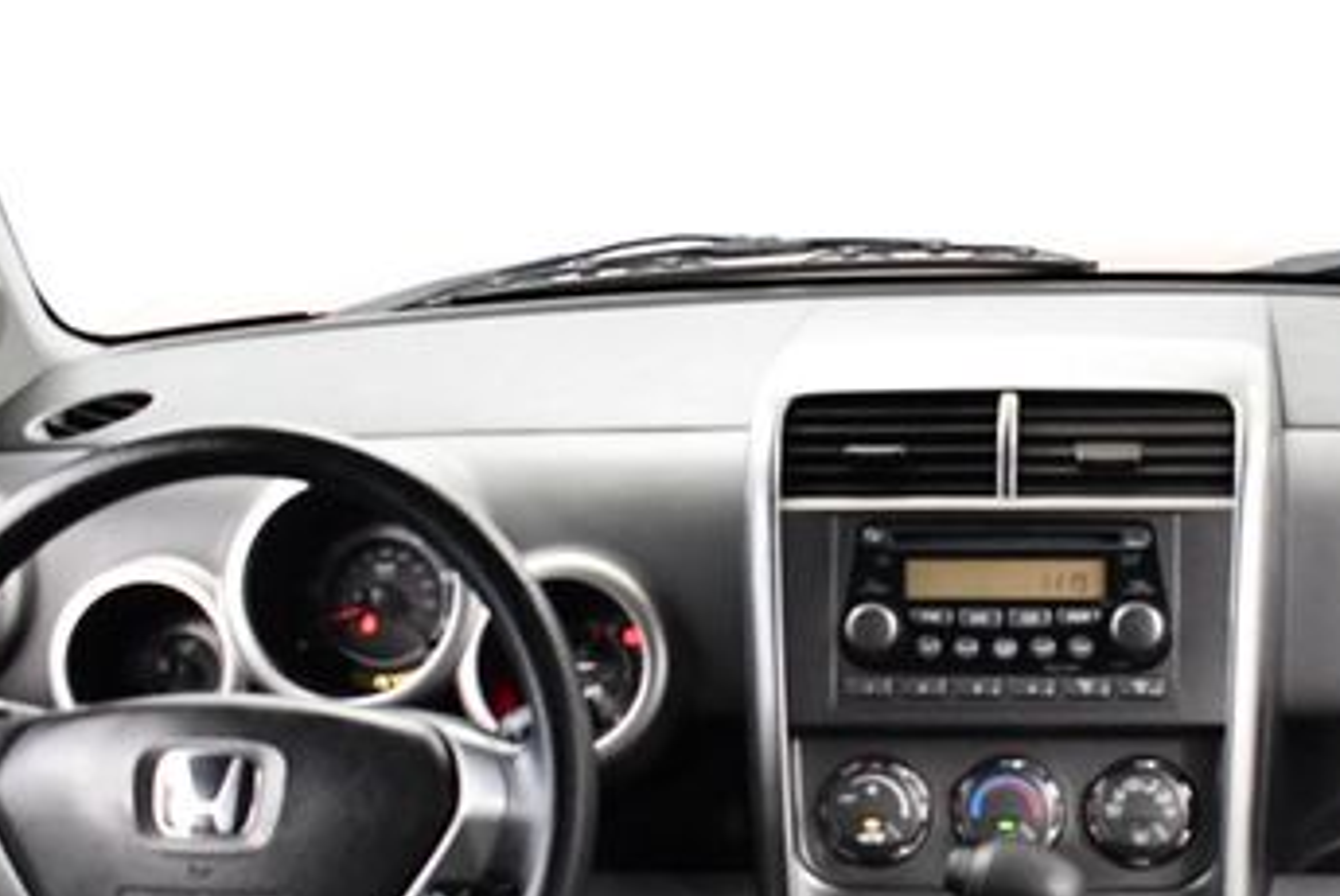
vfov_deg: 19.9
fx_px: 2496
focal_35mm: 67
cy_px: 814
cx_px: 1024
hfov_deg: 29.5
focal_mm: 18
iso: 3200
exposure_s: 1/80
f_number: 3.5
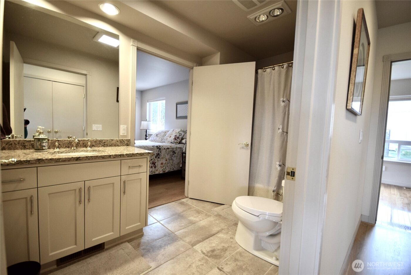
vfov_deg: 77.4
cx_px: 206
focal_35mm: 15
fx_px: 171
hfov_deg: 100.3
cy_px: 138
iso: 400
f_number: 4
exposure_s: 1/60
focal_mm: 10
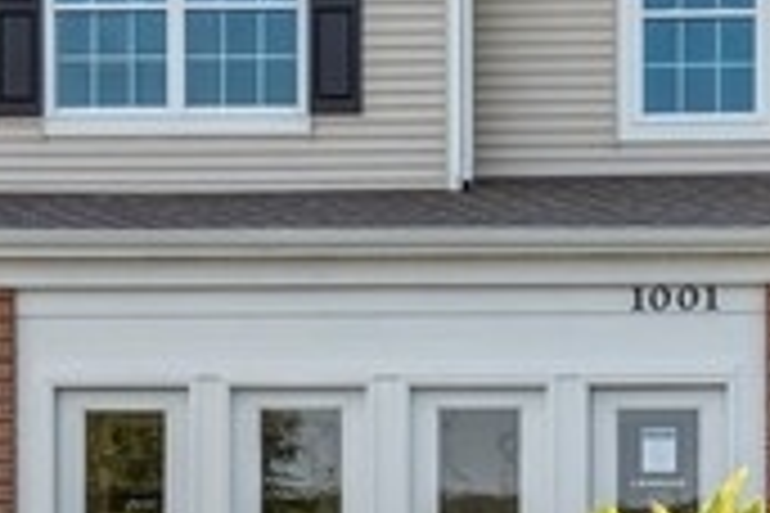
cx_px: 630
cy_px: 518
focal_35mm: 126
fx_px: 2695
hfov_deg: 16.1
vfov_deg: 10.8
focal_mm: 24
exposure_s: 1/320
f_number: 8
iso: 200
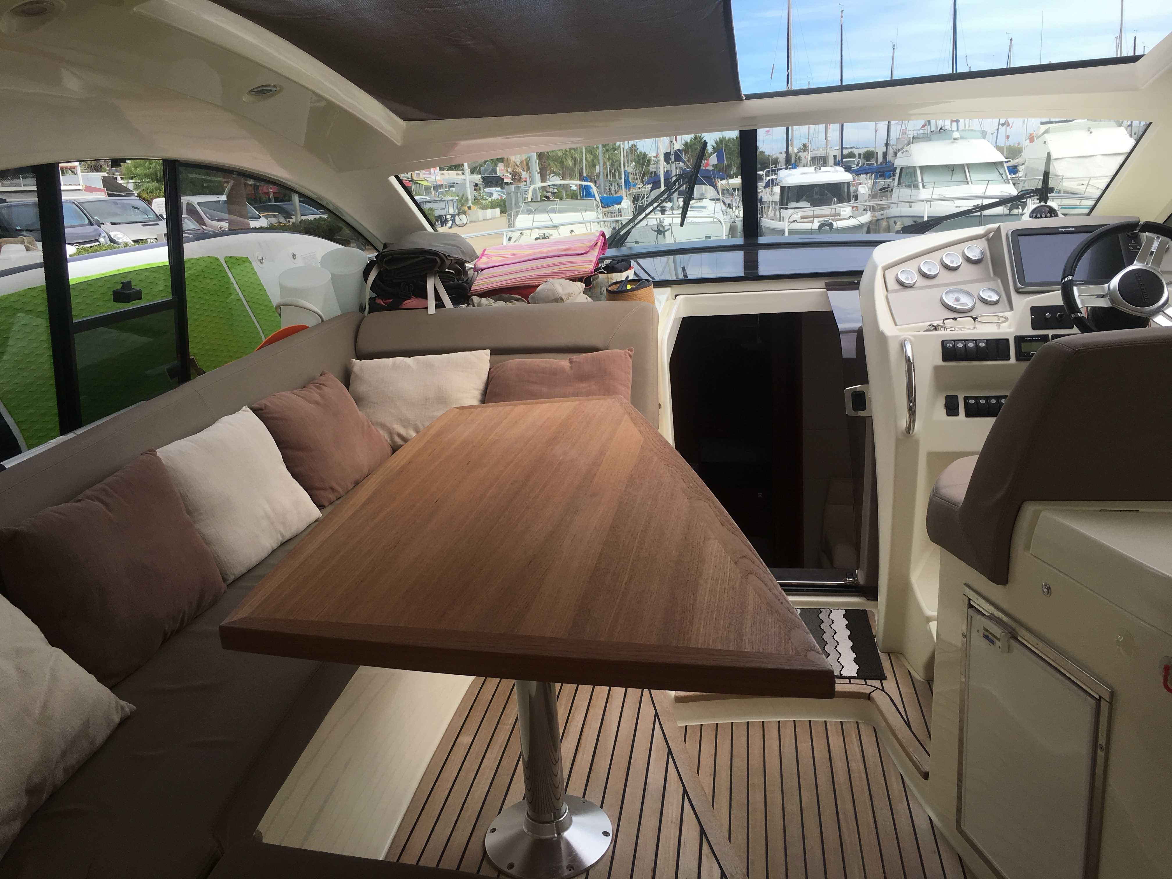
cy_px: 440
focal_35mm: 29
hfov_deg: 61.7
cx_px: 586
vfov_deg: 48.2
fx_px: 982
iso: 25
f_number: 2.2
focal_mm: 4.15
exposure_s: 1/739
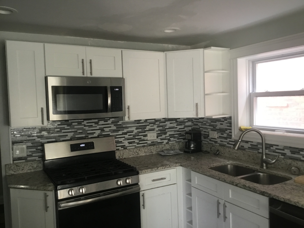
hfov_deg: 58.4
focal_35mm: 31
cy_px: 114
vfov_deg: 45.4
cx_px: 152
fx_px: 272
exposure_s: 1/30
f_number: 2.4
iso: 100
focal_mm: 3.3
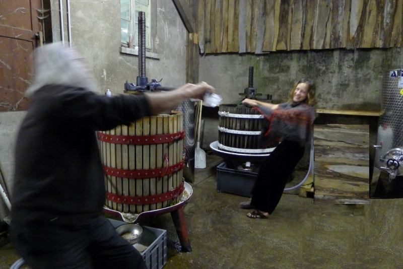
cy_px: 134
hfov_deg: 73.7
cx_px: 202
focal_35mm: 24
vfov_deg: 53.2
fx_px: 269
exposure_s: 1/13
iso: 800
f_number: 2
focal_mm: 5.1
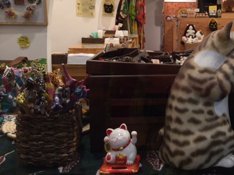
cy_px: 58
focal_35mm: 44
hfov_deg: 42.2
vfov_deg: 32.6
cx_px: 162
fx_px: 297
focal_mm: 3.3
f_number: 2.4
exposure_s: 1/30
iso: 100
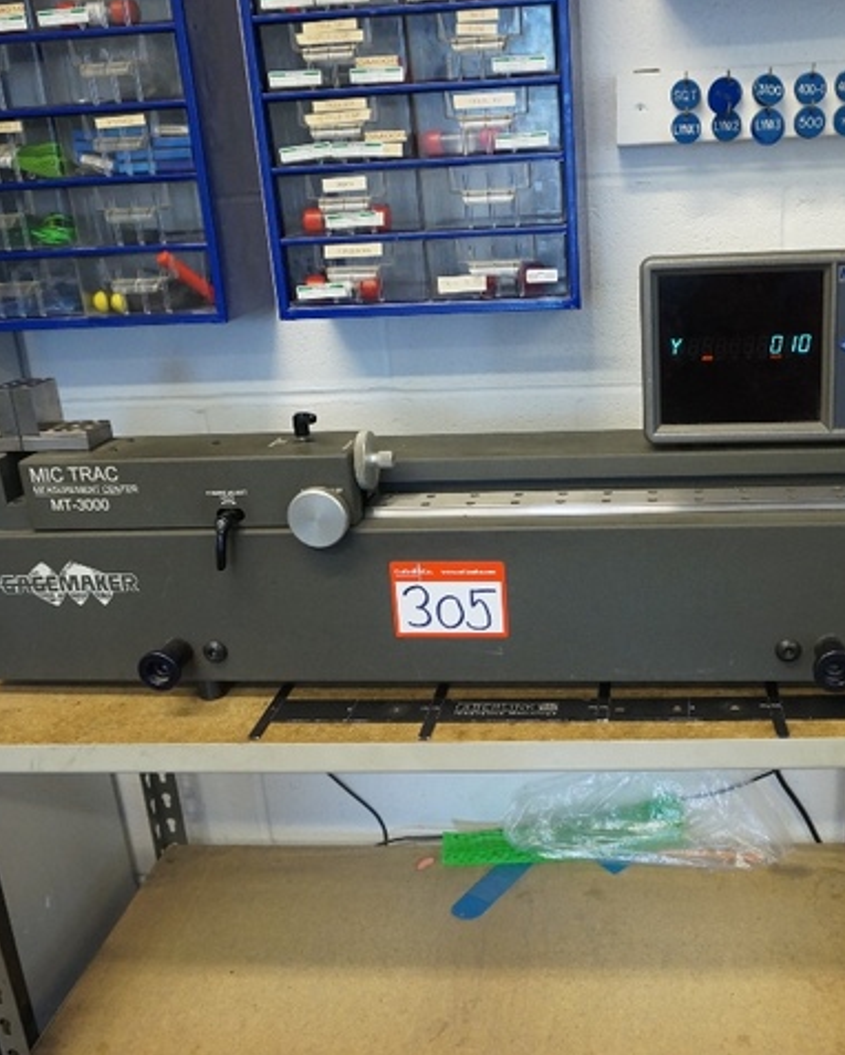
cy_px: 526
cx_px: 568
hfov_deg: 42.7
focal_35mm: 34
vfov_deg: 52.8
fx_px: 1062
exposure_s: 1/160
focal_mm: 16
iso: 1600
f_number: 4
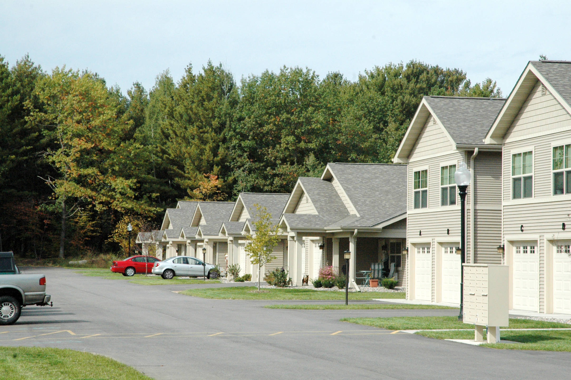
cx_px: 286
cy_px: 190
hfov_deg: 19.5
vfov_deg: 13.0
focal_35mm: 105
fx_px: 1664
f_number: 16
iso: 1000
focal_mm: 70
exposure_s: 1/800
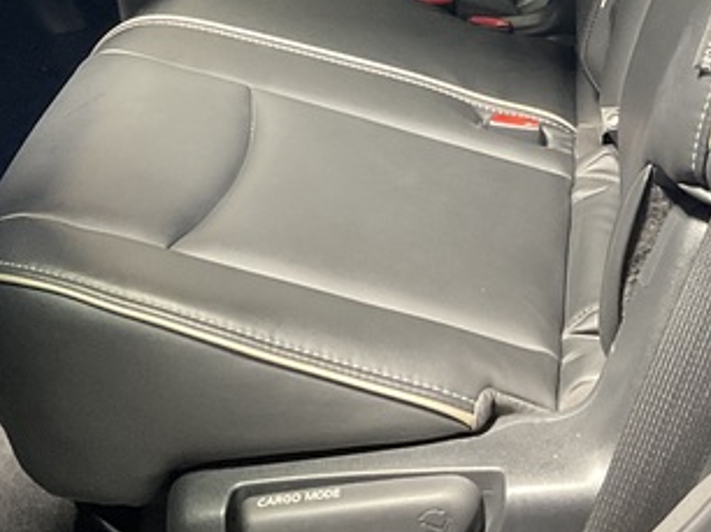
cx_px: 218
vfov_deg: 15.7
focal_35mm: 91
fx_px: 1868
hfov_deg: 21.4
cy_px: -84
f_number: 1.8
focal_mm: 3
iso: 200
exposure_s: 1/33
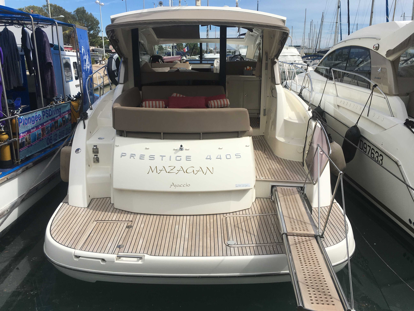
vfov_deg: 48.2
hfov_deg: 61.7
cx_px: 207
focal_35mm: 29
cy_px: 156
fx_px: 347
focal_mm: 4.15
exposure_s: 1/2849
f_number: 2.2
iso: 25
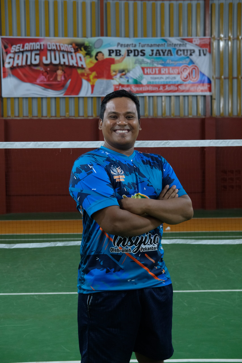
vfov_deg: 37.5
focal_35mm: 53
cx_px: 121
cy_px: 182
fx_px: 534
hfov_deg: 25.5
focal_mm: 35
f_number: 4
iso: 2000
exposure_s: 1/100
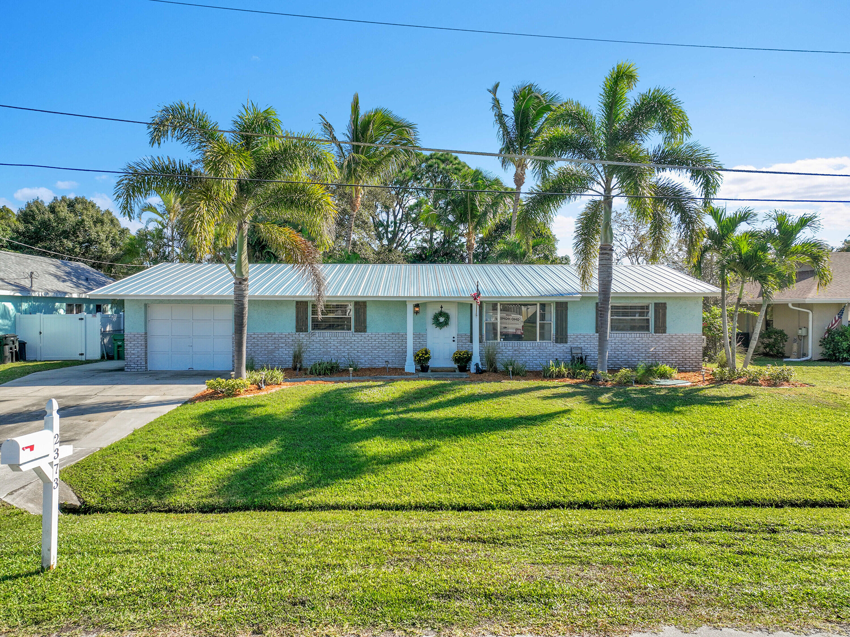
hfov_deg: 71.6
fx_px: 589
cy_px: 318
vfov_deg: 56.8
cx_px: 425
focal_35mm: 24
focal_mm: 12.29
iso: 100
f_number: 2.8
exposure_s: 1/1600
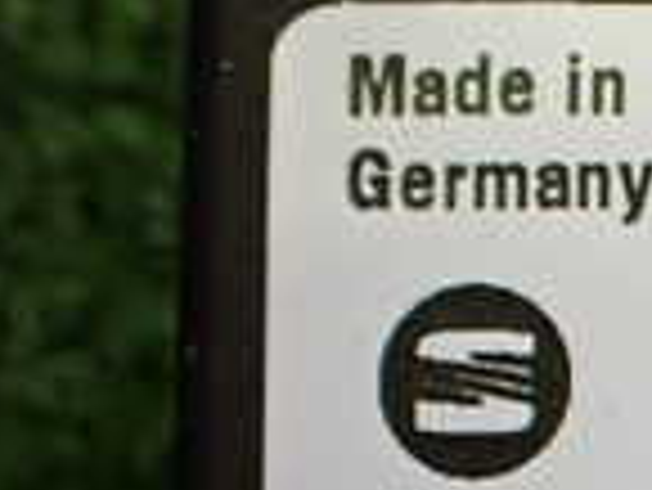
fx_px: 2338
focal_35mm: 124
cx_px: 1151
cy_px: 710
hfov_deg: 14.2
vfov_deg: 11.5
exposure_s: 1/125
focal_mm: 5.4
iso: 500
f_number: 2.3
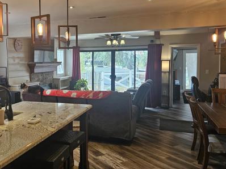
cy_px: 79
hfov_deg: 48.9
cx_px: 68
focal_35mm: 37
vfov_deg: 38.6
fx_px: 241
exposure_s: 1/120
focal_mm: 5.4
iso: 125
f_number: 1.8
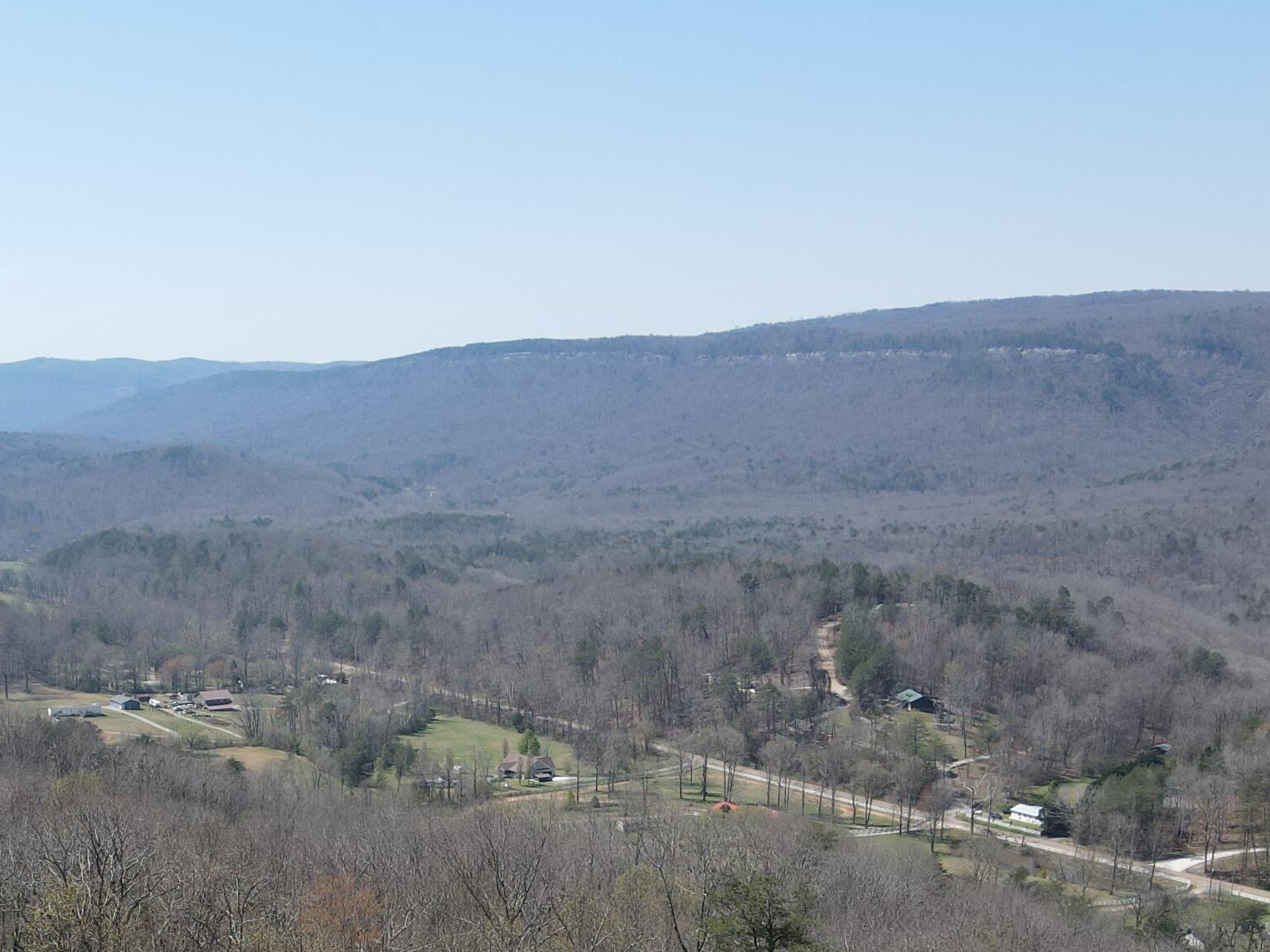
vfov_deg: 29.3
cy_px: 901
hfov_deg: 39.6
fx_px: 1724
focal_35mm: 47
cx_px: 361
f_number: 2.8
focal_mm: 4.5
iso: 100
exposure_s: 1/500
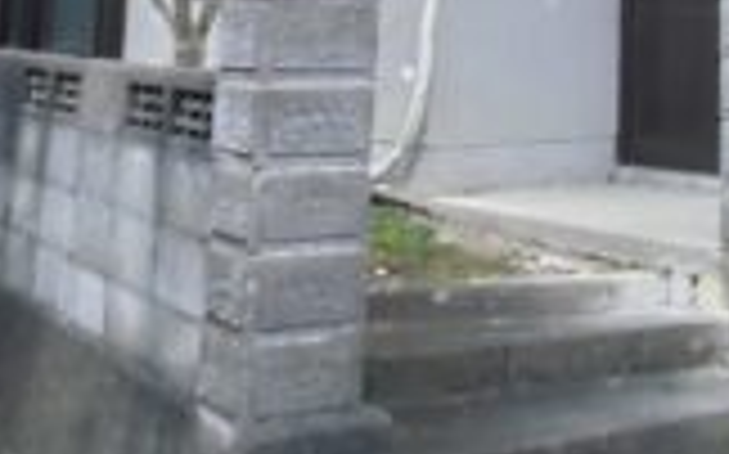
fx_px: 1350
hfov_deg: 28.8
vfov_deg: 17.4
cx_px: 680
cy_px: -202
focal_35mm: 68
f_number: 3.2
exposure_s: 1/60
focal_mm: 4.6
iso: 200
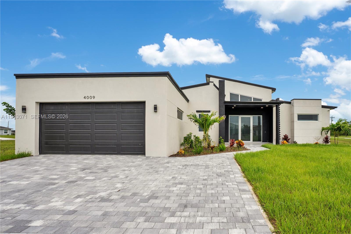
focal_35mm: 16
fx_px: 156
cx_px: 176
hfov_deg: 96.7
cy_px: 117
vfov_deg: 73.7
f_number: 10
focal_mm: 16
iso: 100
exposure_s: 1/160
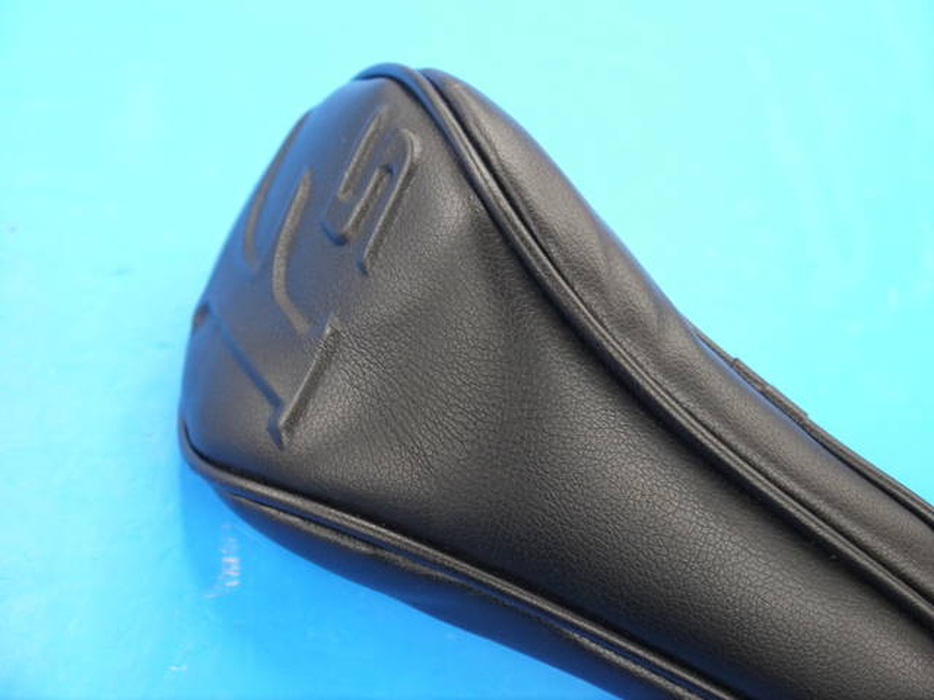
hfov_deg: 33.2
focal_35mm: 58
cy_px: 350
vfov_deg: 25.2
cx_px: 467
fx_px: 1565
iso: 800
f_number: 4.9
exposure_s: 1/60
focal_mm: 29
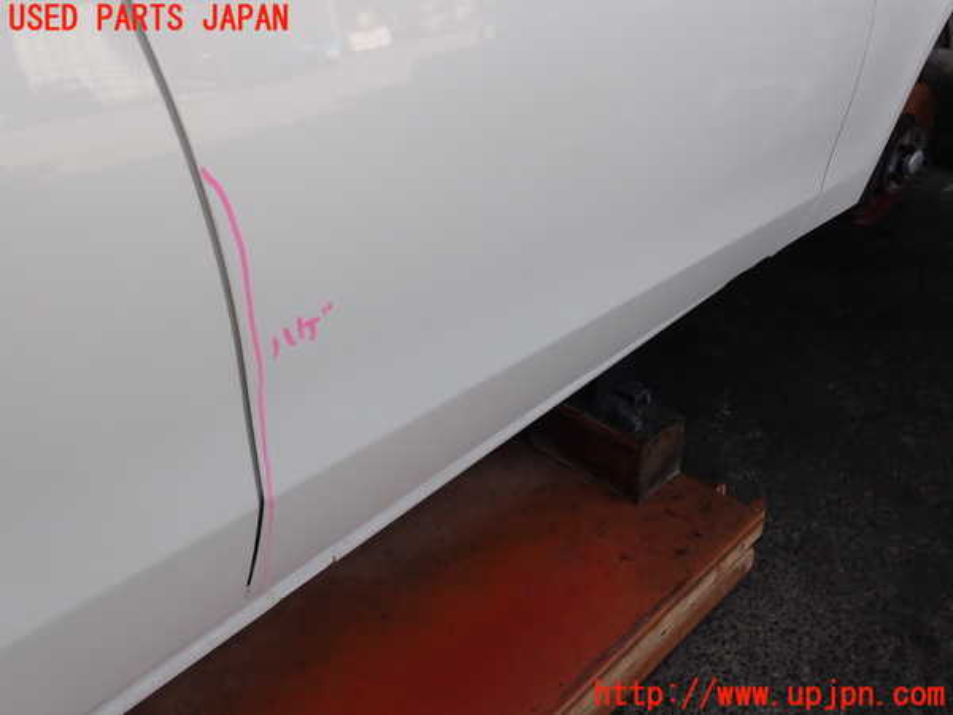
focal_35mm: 30
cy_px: 358
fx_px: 826
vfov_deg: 46.8
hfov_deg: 60.0
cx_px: 476
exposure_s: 1/320
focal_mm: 5.4
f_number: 3.2
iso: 100
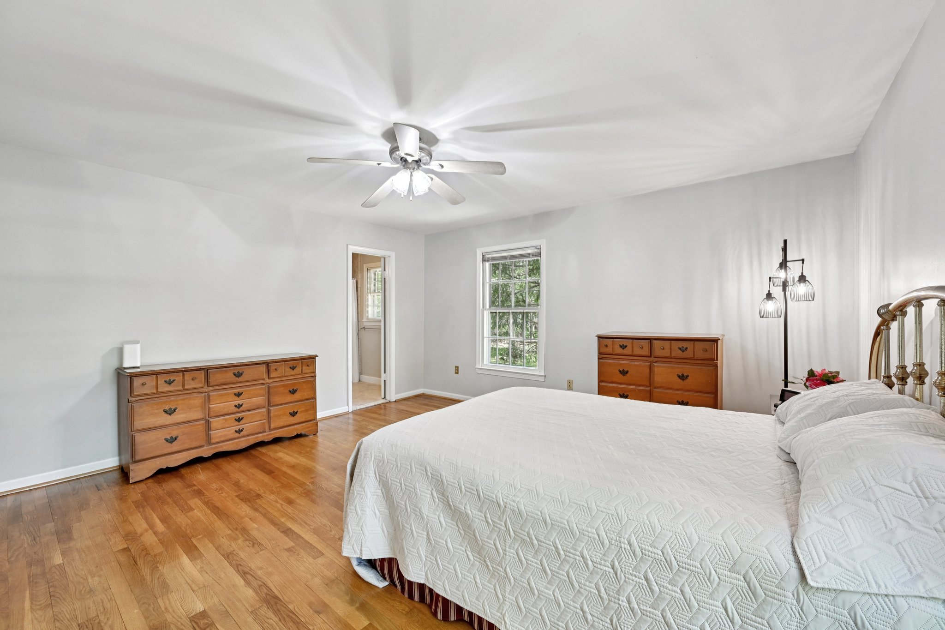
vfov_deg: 81.2
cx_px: 472
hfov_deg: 104.3
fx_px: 367
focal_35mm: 14
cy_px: 315
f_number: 8
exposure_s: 1/15
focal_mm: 14
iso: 400
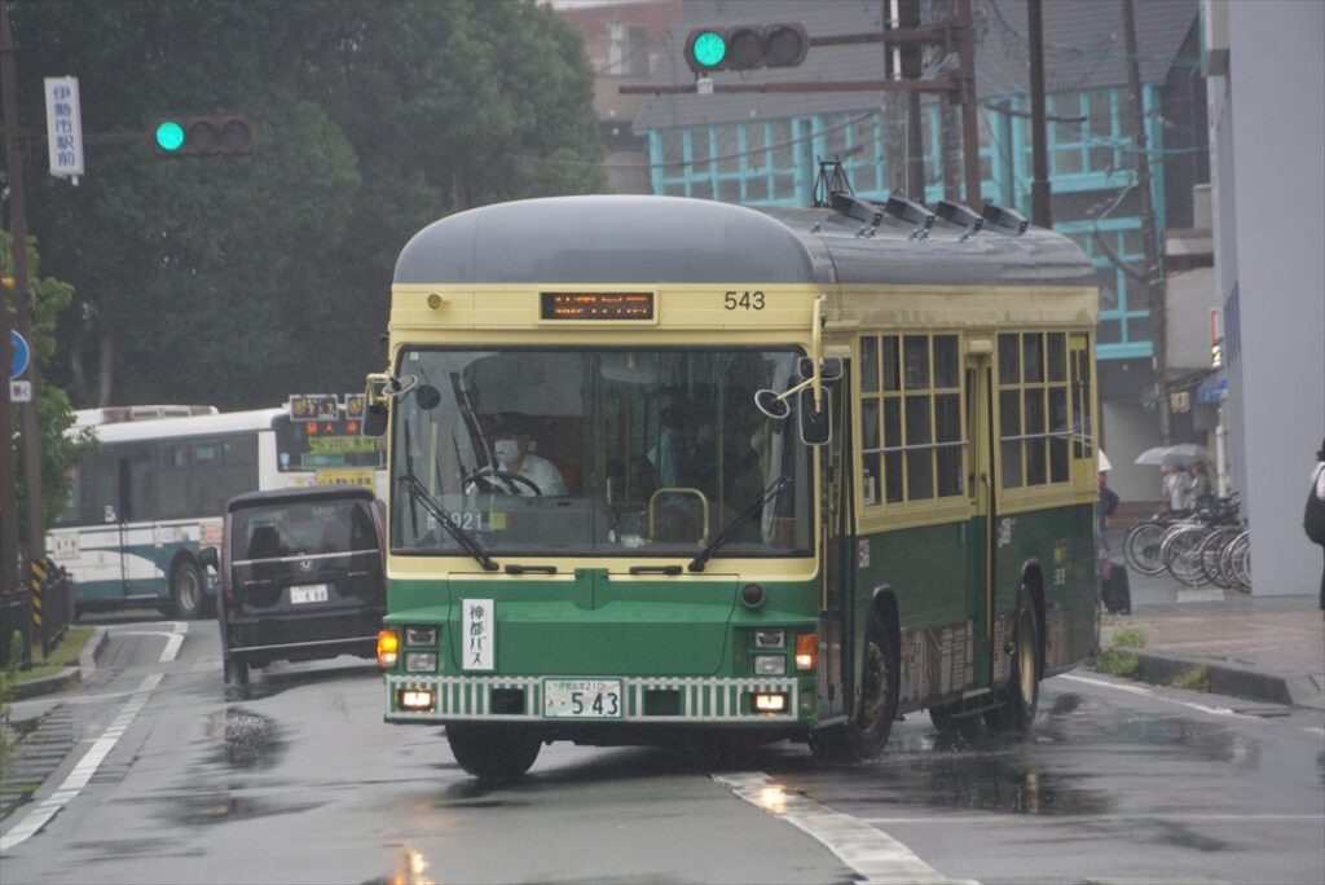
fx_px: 8286
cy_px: 442
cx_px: 662
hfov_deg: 9.1
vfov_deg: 6.1
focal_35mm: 225
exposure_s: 1/250
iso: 400
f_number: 6.3
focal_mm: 150
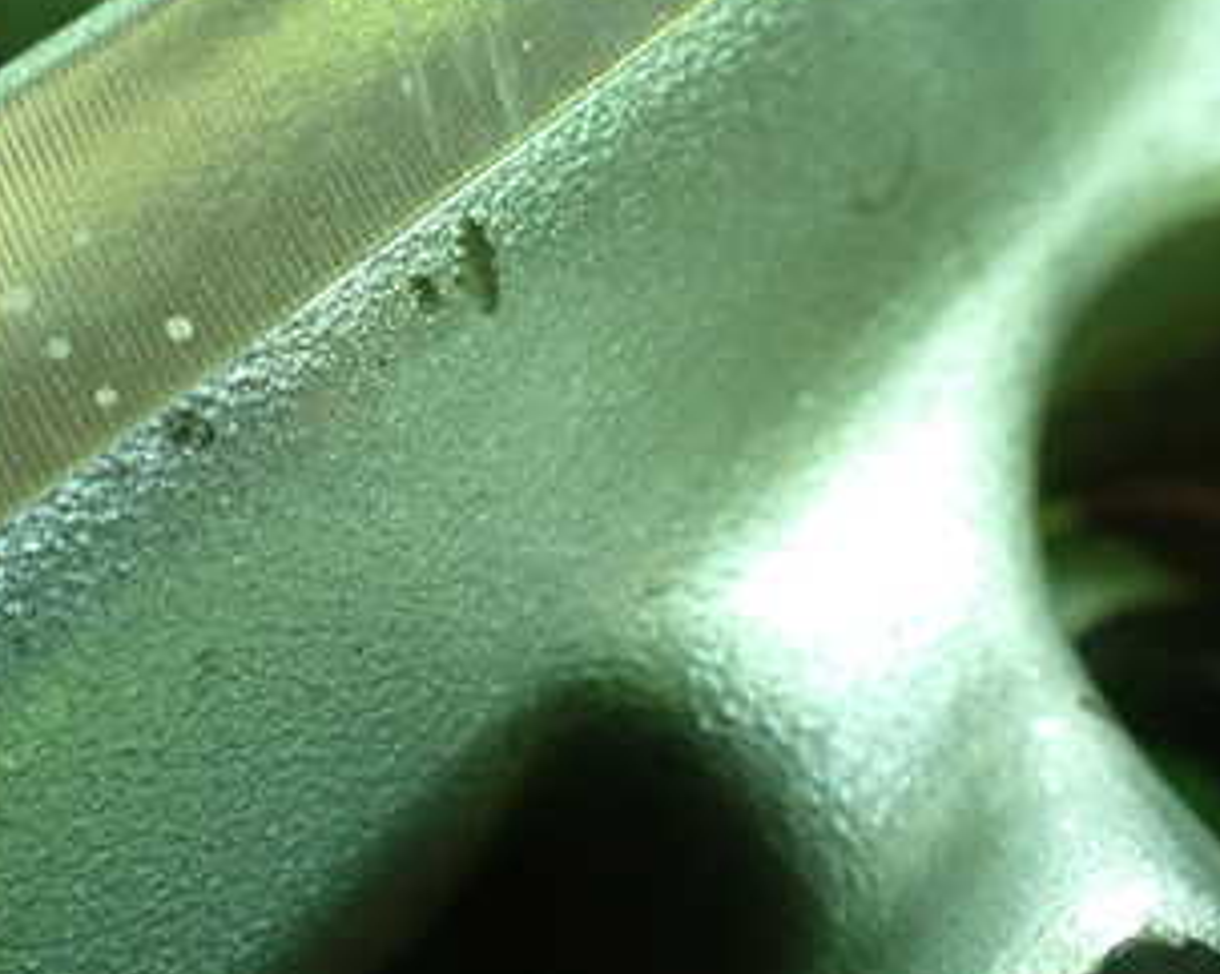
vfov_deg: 26.2
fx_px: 2093
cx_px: 314
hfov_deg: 31.9
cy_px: 459
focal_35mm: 58
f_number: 2.3
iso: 800
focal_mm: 5.4
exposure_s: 1/100
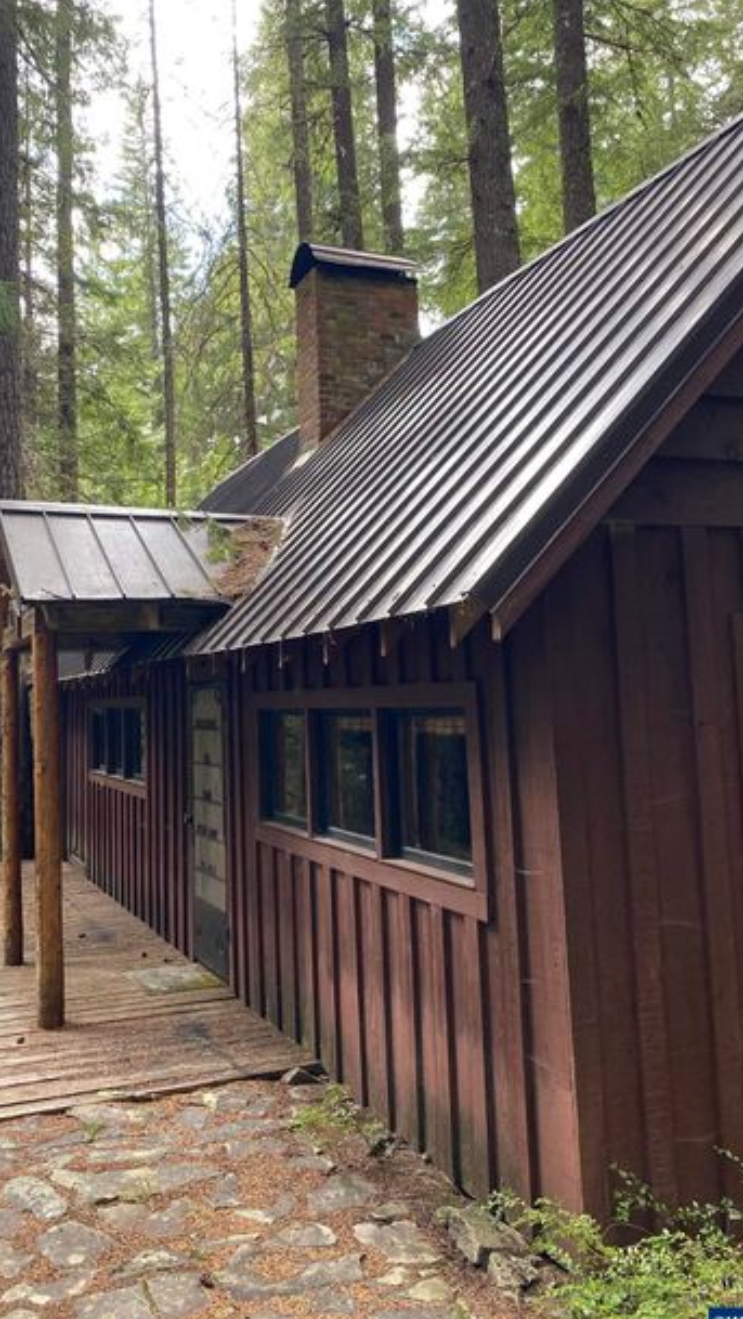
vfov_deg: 62.5
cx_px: 292
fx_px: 1085
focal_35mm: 31
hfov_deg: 37.6
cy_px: 616
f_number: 1.8
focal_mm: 4.25
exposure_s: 1/121
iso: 80
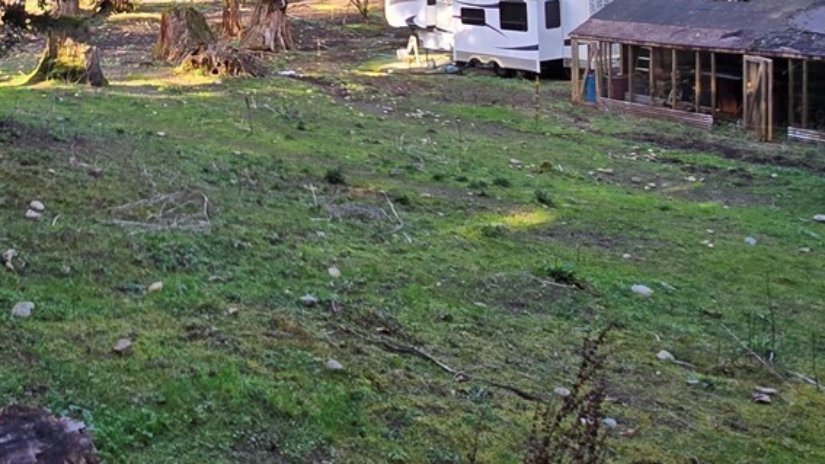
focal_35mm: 40
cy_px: 4
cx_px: 132
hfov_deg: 47.0
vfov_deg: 28.0
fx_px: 875
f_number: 2.2
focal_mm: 2.2
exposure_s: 1/261
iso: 50
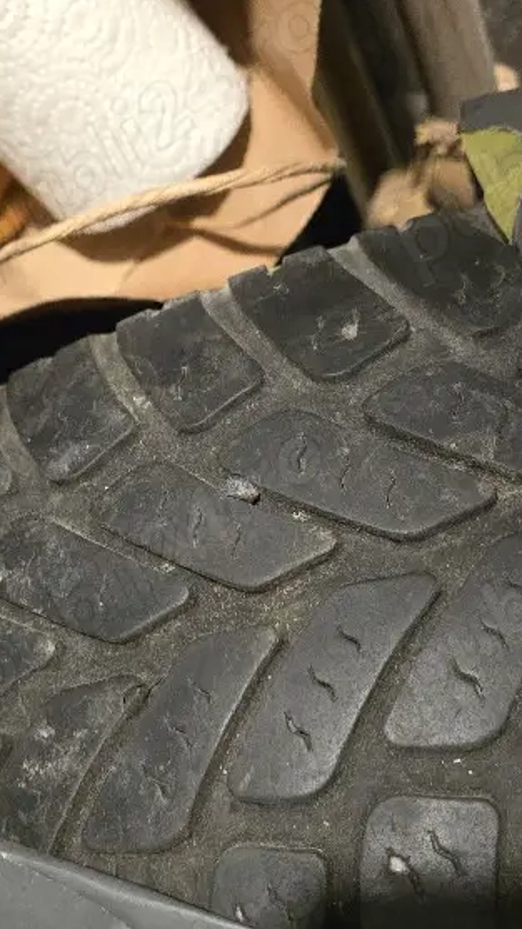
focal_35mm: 45
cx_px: 253
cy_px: 580
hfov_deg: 26.5
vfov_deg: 45.1
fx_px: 1108
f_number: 1.7
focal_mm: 6.3
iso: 2000
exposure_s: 1/50.3
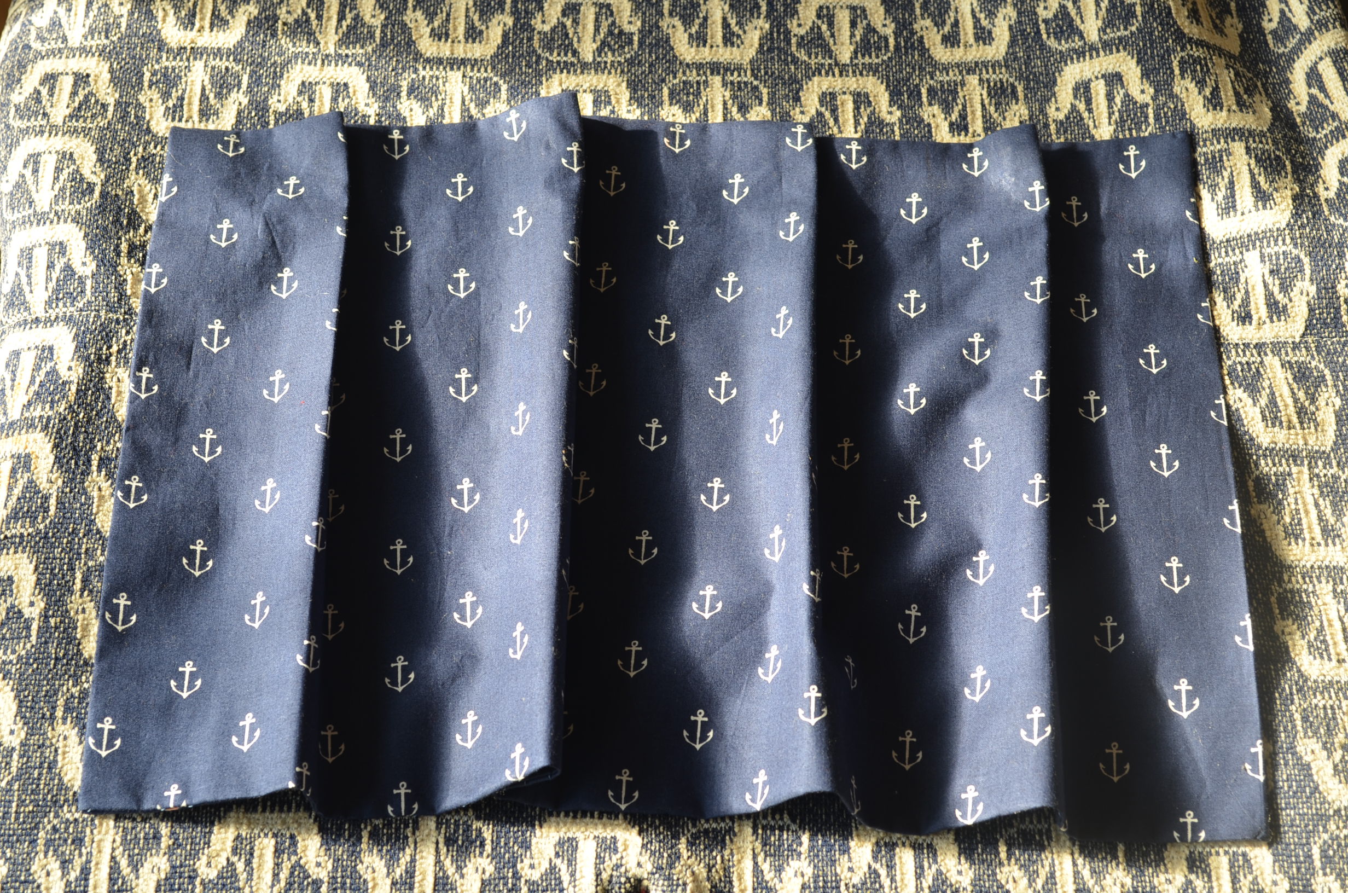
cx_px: 674
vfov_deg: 20.5
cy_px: 446
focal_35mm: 66
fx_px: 2466
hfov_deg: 30.6
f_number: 8
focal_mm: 44
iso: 125
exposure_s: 1/60
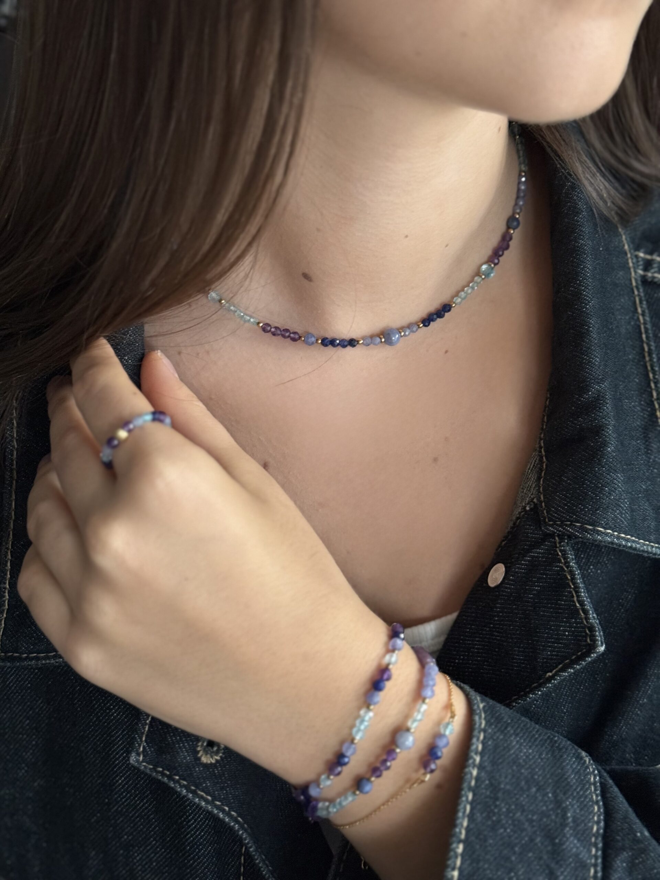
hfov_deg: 30.3
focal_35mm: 48
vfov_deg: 39.7
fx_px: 1220
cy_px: 440
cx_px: 330
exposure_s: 1/52
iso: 250
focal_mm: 6.76
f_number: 1.78
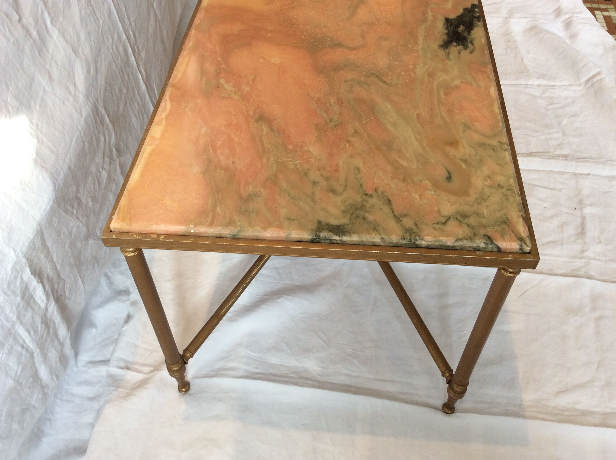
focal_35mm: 32
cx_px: 308
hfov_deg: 56.9
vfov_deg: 44.1
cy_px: 230
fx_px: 569
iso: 40
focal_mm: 3.3
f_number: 2.4
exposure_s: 1/33
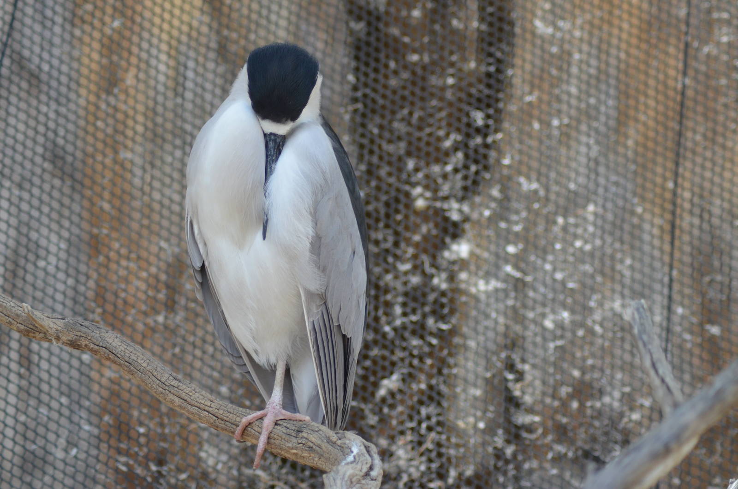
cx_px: 369
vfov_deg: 11.1
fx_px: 2516
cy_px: 244
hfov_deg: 16.7
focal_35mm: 123
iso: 560
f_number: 4
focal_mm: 82
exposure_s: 1/250
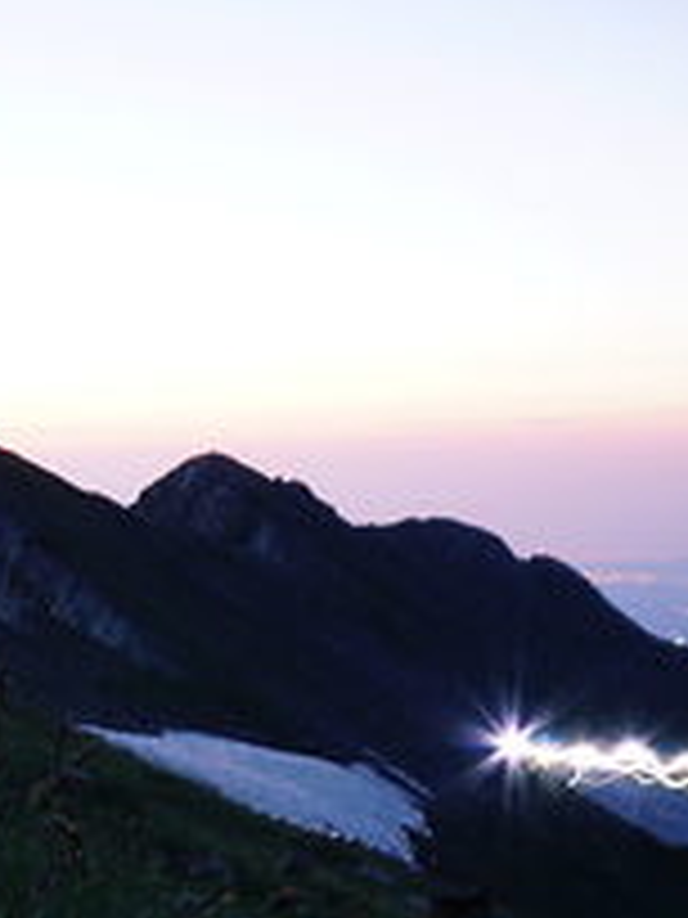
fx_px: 1802
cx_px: 135
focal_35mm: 68
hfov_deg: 21.3
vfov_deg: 27.9
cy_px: 742
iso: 125
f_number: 10
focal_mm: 16
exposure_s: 30
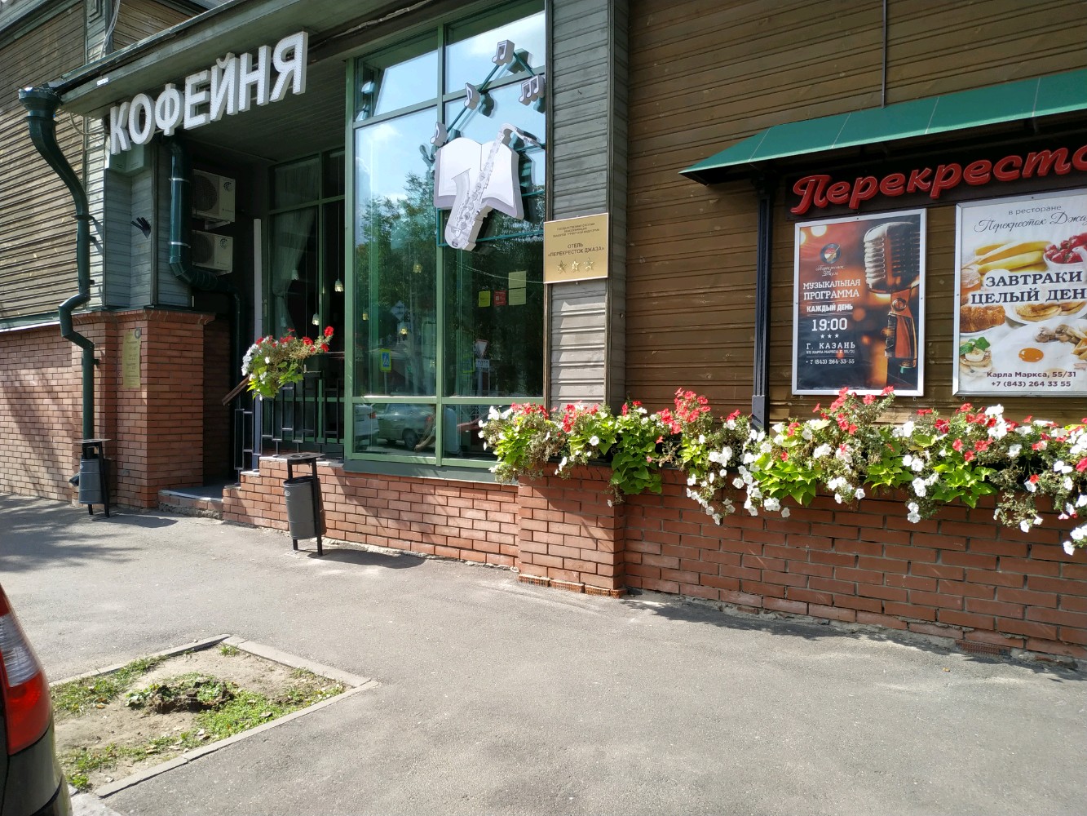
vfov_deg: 56.8
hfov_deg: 71.6
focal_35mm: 24
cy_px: 408
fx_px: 754
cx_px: 544
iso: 125
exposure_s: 1/769
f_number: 1.9
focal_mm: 3.94
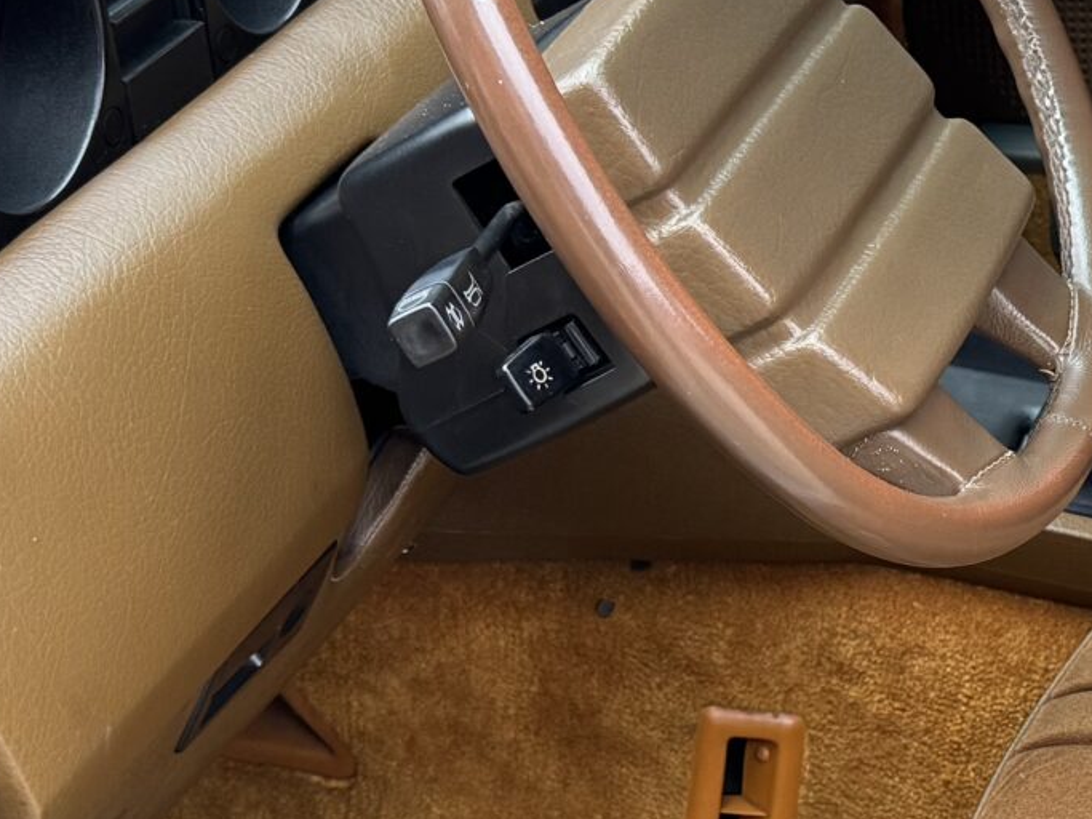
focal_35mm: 90
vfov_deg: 16.3
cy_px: 622
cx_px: 1207
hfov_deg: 20.7
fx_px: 2839
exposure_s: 1/107
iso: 200
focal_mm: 6.76
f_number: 1.78
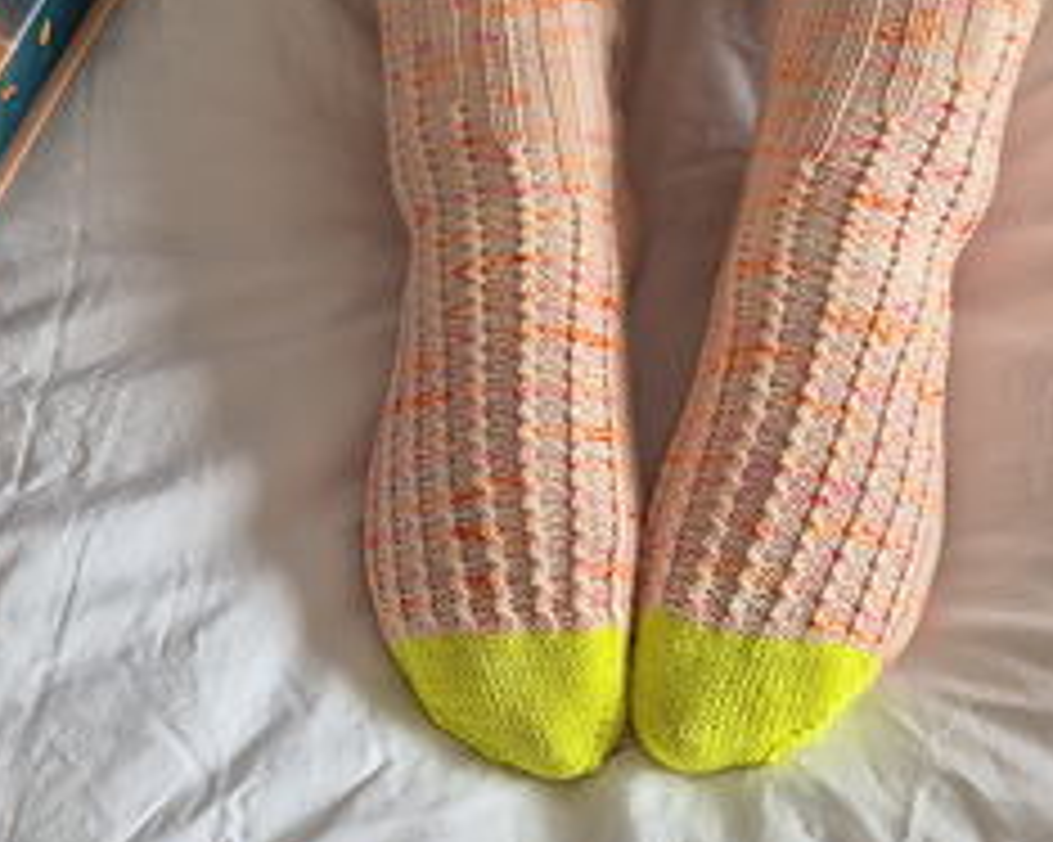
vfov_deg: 31.4
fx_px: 1495
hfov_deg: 38.8
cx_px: 572
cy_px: 378
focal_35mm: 48
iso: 125
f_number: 1.8
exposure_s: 1/100
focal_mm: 5.4
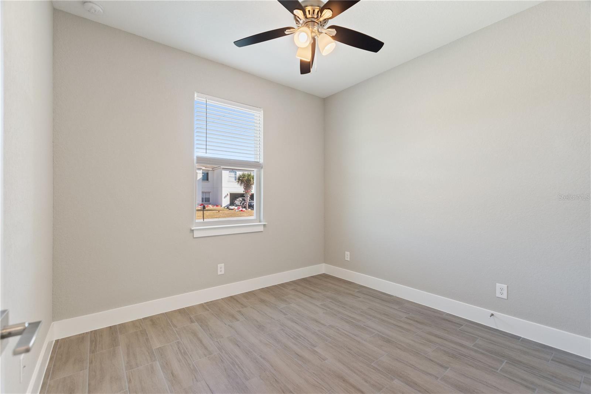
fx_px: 246
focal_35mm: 15
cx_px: 296
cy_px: 197
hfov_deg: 100.4
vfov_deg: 77.3
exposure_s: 1/5
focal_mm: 10
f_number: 4.5
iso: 400
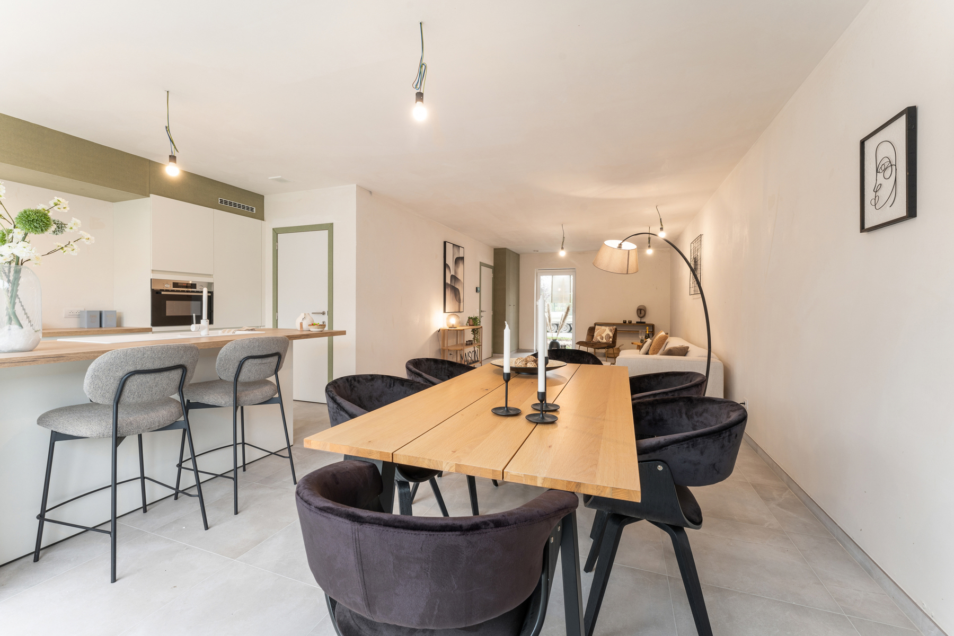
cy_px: 318
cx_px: 477
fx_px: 371
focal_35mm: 14
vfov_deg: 81.2
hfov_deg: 104.3
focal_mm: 14
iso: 250
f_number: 11
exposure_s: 1/1.25
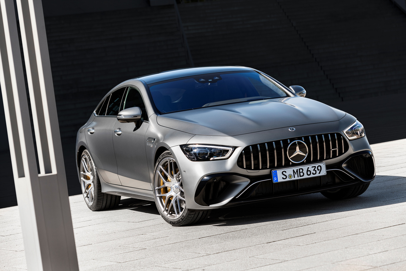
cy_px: 136
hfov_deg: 17.6
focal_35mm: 116
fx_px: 1308
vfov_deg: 11.8
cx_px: 203
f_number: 5.6
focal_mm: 116
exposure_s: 1/640
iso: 200
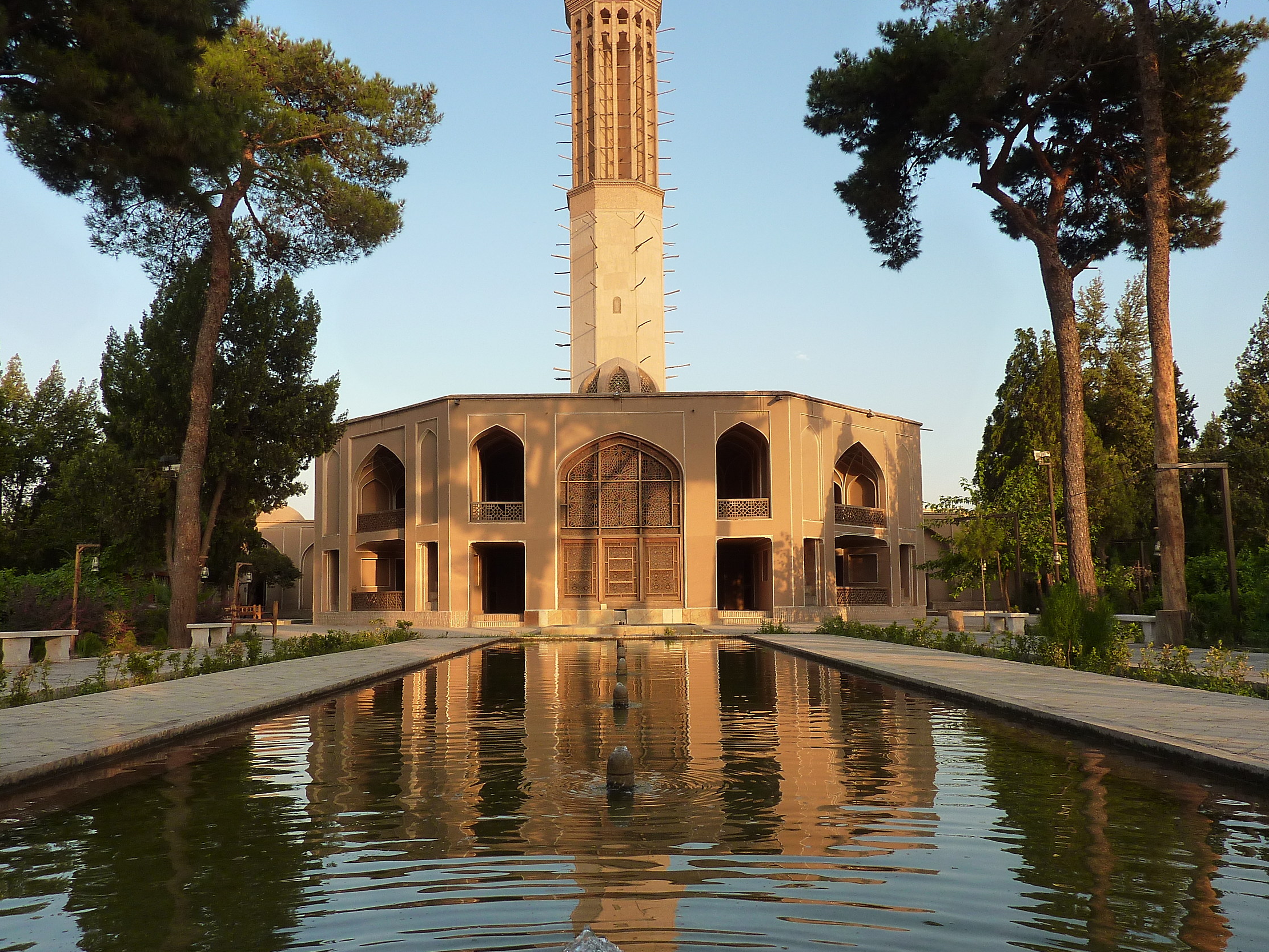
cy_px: 483
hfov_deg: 65.3
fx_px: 990
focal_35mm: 27
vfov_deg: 51.4
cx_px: 629
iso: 125
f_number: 4
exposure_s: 1/200
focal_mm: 4.1
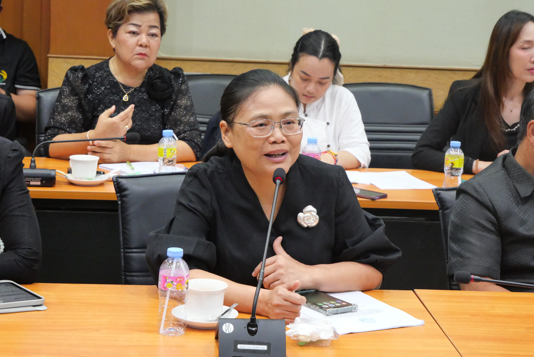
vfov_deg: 14.4
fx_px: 1410
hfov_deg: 21.4
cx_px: 267
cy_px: 178
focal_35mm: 95
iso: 3200
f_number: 5.6
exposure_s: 1/40
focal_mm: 46
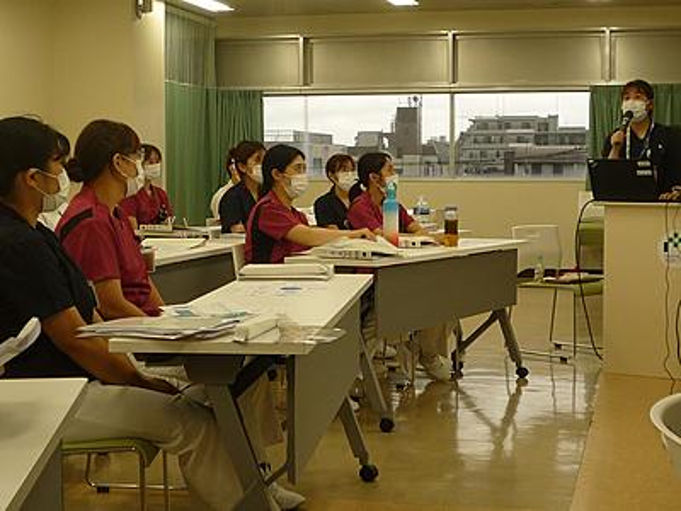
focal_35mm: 69
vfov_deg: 21.3
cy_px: 256
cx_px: 340
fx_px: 1357
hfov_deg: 28.2
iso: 125
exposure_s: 1/40
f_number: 4
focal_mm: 6.8
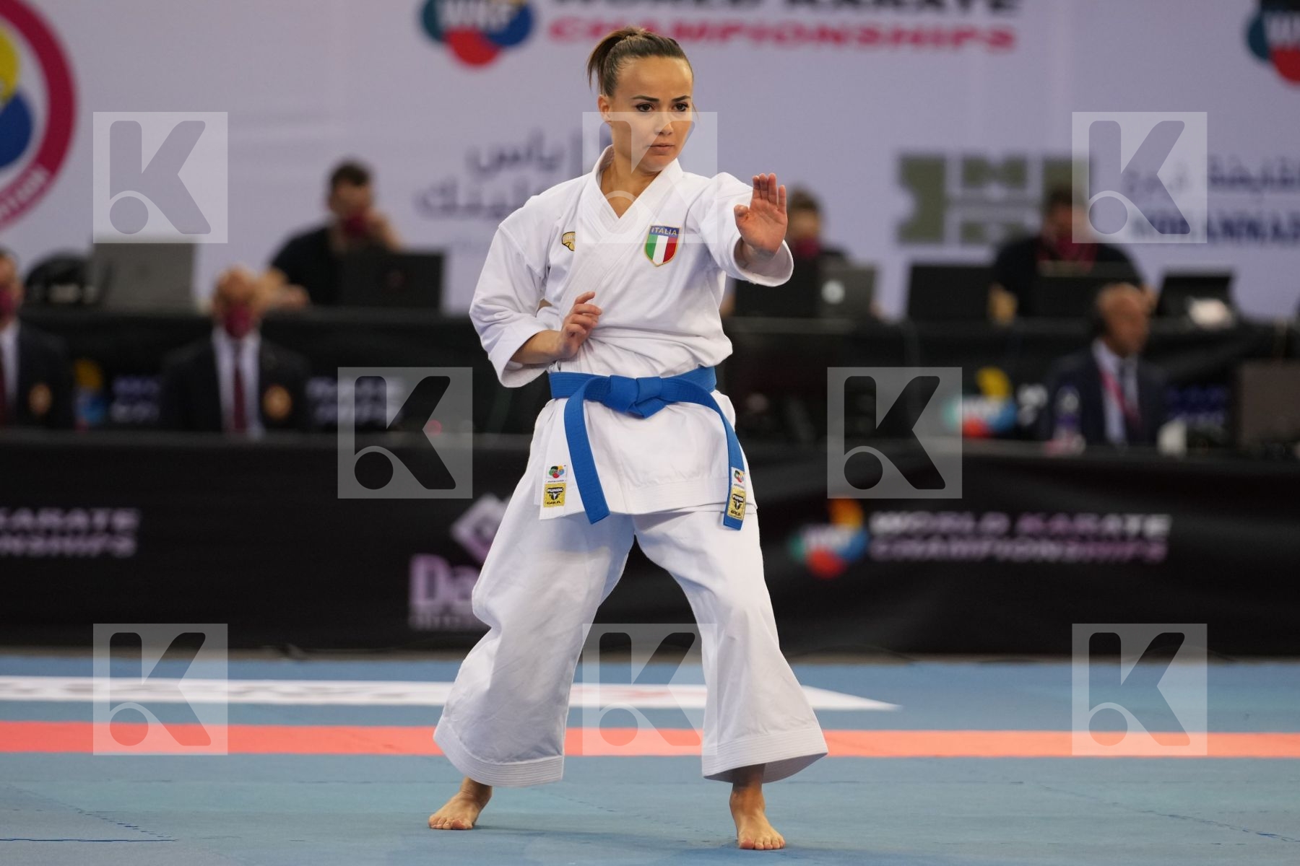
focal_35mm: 295
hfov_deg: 7.0
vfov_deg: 4.7
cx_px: 650
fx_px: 10652
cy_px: 433
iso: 1250
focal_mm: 197
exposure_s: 1/500
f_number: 2.8
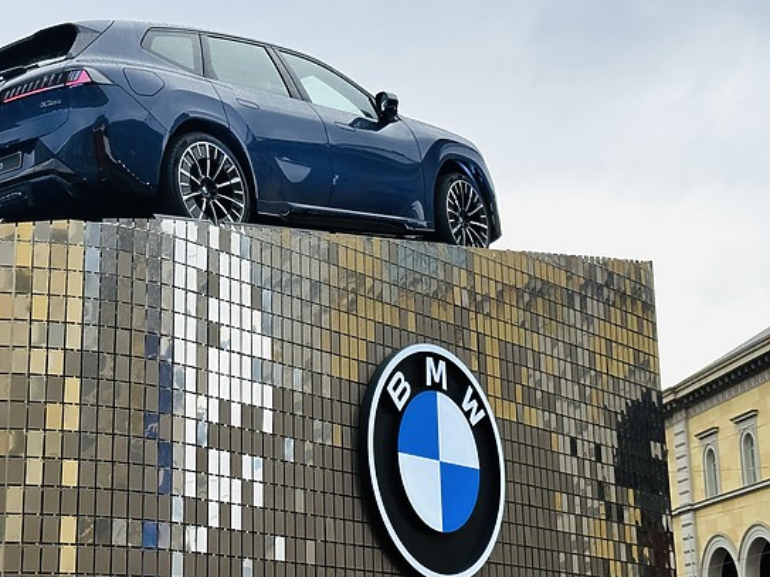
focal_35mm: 69
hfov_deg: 27.9
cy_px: 303
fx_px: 1535
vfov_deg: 21.3
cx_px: 230
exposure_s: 1/3226
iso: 64
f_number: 1.78
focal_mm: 6.76
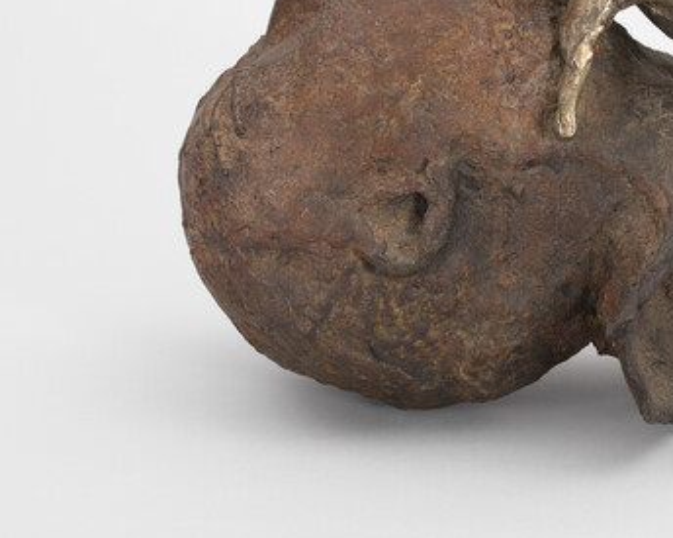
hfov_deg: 10.5
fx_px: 3664
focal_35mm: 184
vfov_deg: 8.4
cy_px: 39
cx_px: 574
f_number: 16
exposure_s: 1/125
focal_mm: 120
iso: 64
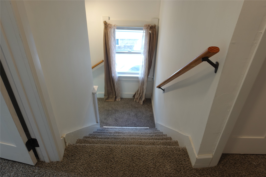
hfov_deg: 73.7
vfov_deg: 53.1
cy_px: 88
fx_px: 177
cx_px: 133
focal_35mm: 24
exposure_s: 1/20
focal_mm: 9.4
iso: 80
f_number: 2.5
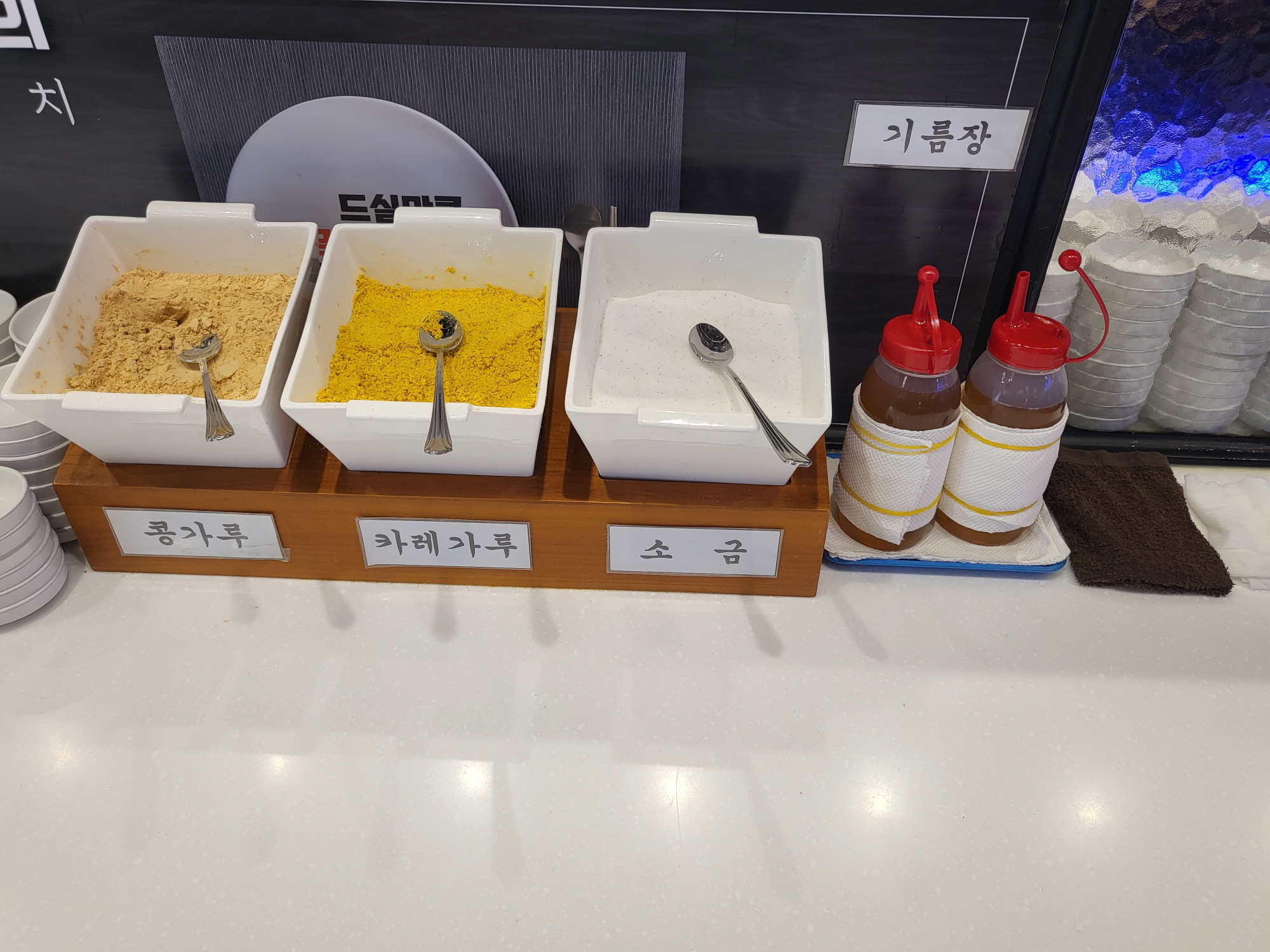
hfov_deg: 67.3
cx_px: 635
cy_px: 476
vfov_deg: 53.1
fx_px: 954
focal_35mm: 26
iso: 64
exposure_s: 1/120
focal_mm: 4.25
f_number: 1.8
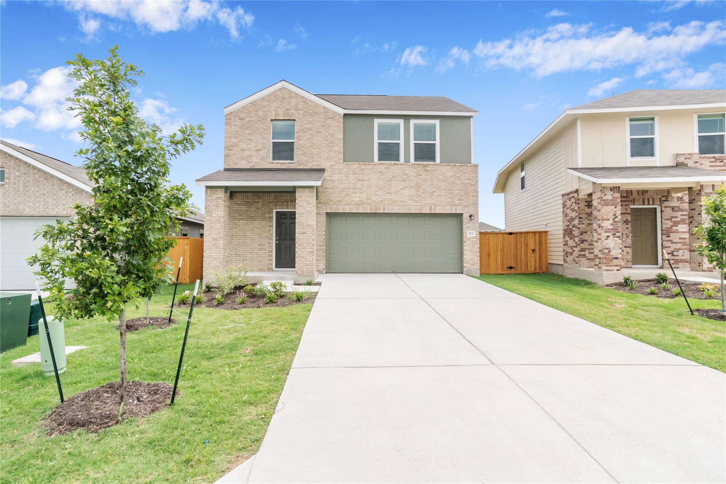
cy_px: 242
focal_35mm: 18
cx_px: 363
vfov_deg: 67.4
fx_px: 363
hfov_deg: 90.0
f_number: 11
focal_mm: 12
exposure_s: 1/200
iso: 100
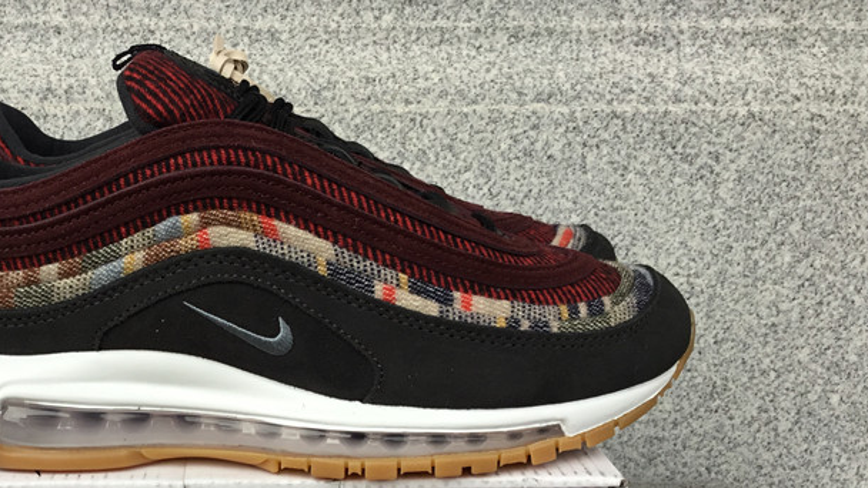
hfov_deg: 40.6
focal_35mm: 50
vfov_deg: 23.5
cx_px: 264
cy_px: 400
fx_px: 1151
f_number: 2.4
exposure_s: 1/60
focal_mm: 3.3
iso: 25
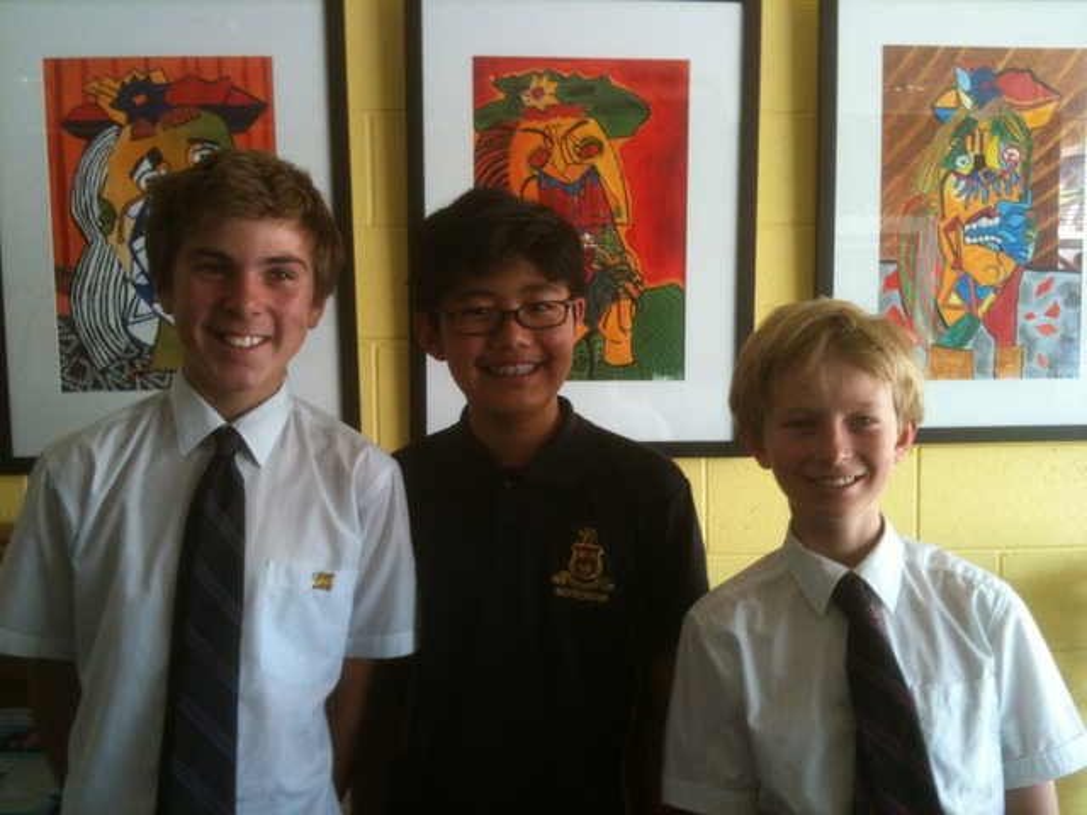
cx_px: 544
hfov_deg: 52.6
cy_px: 408
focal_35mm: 35
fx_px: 1099
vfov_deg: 40.7
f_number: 2.8
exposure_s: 1/20
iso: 64
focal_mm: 3.85
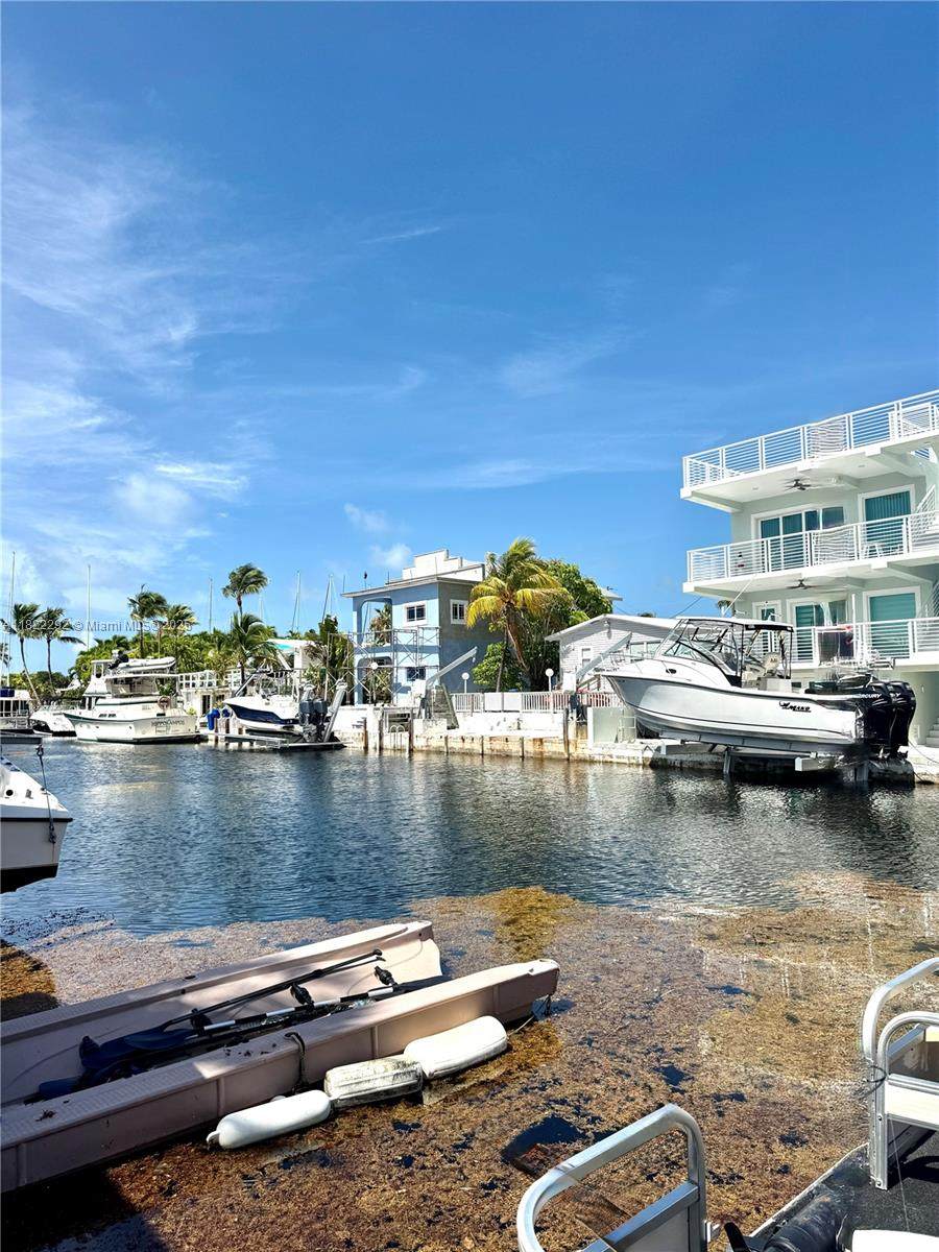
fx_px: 868
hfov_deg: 56.8
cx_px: 470
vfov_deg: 71.6
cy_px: 626
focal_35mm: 24
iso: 80
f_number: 1.78
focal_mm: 6.76
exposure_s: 1/6410
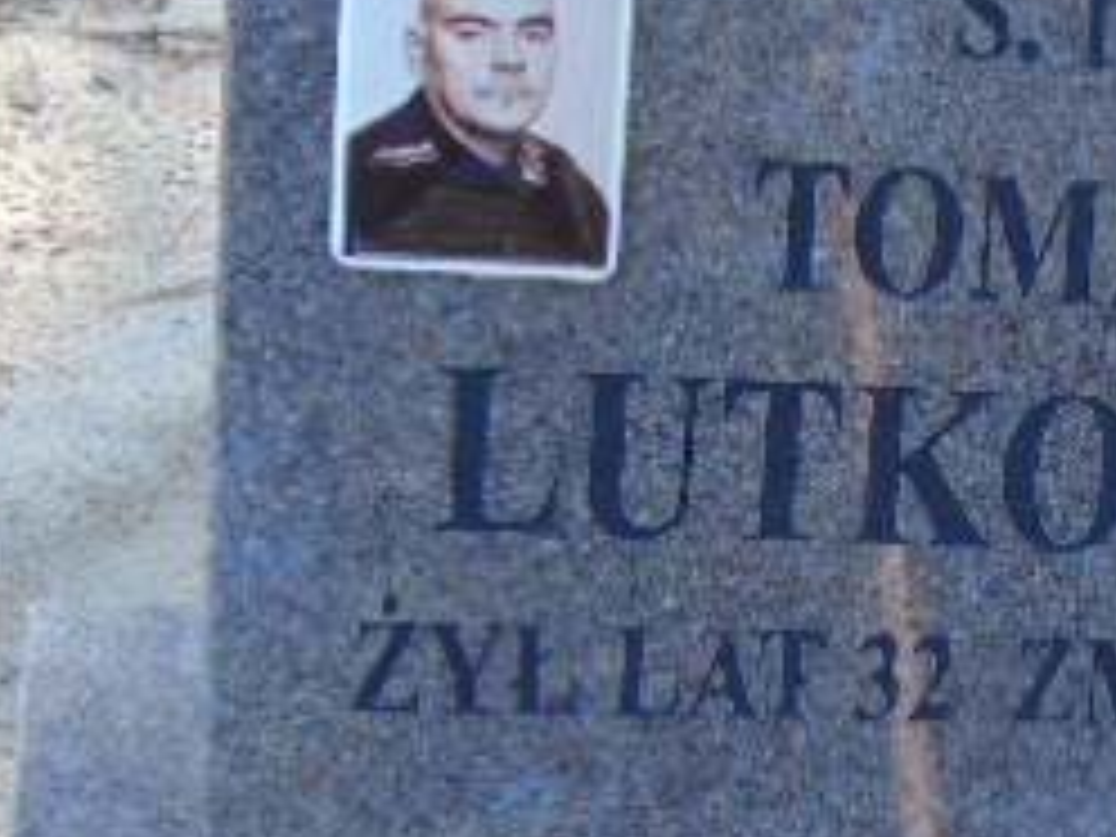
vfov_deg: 17.3
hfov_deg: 22.6
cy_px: 504
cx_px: 950
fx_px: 2740
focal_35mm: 85
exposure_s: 1/160
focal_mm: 5.8
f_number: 3.2
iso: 80
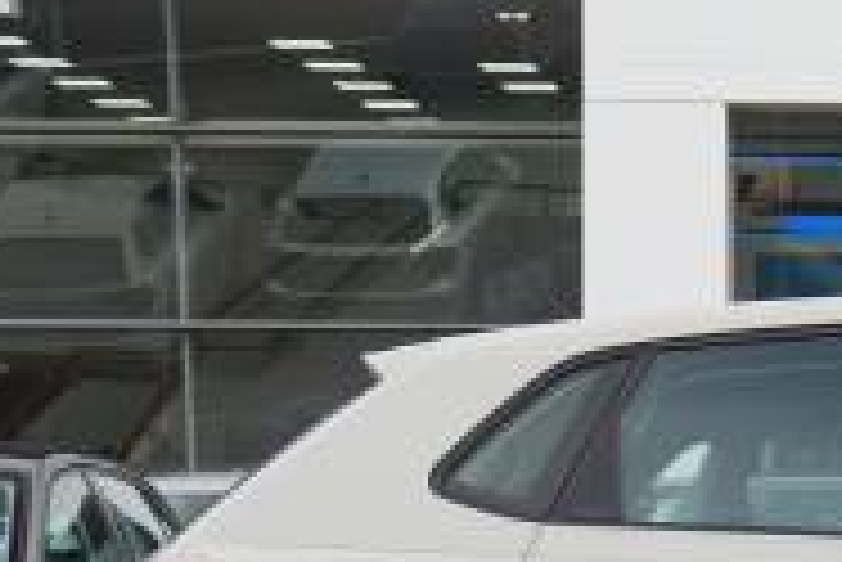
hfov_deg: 11.9
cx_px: 1270
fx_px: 3839
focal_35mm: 164
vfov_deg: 8.3
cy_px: 670
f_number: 5.6
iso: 200
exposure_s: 1/160
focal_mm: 32
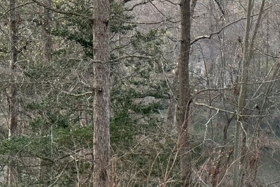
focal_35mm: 165
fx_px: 1283
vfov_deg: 8.2
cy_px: 254
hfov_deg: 12.5
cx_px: 154
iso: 64
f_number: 1.78
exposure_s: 1/516
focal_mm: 6.86
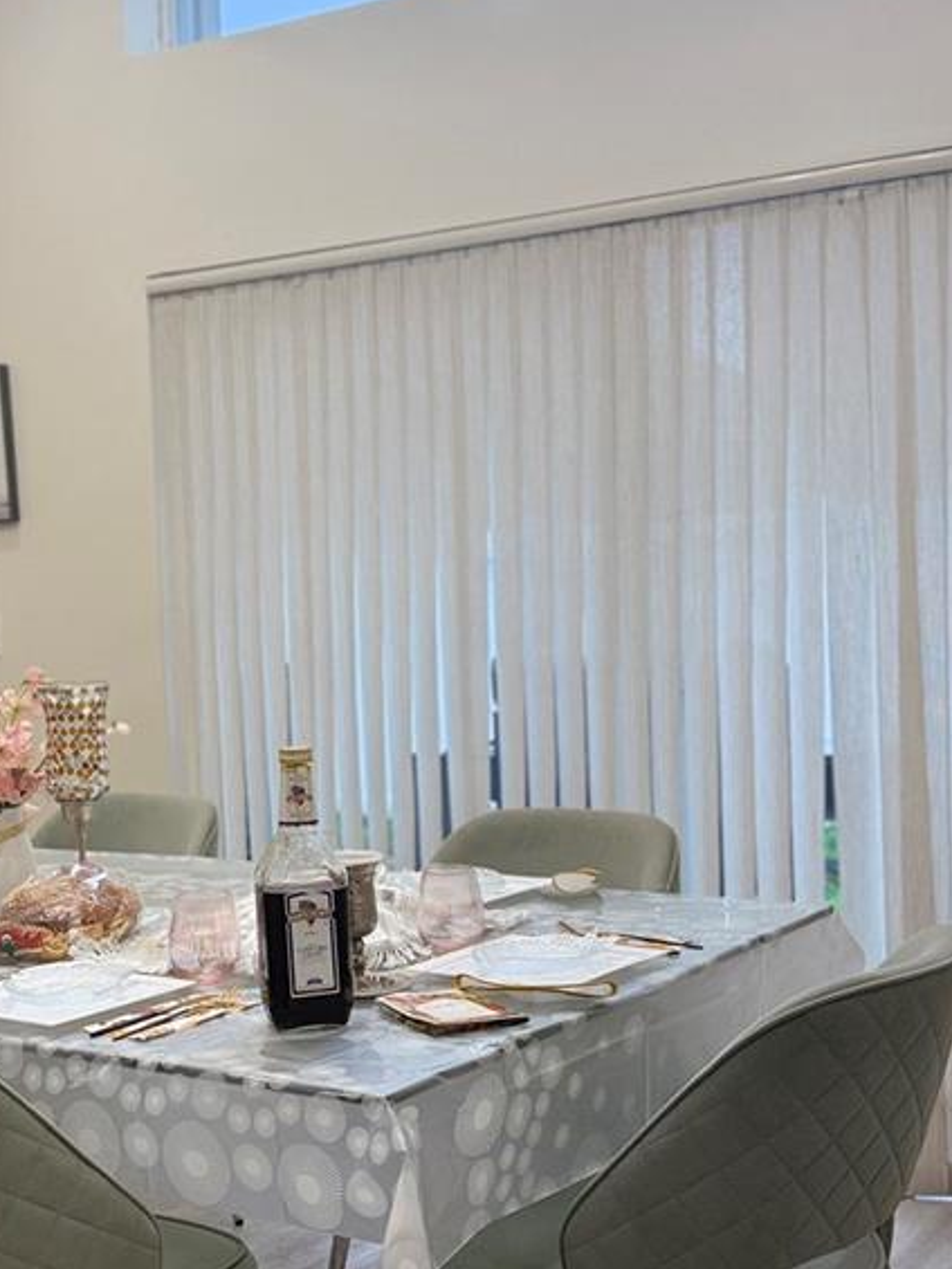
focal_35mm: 51
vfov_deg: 37.4
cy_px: 716
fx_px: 1869
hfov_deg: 28.5
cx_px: 384
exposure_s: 1/229
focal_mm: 6.76
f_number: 1.78
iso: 125
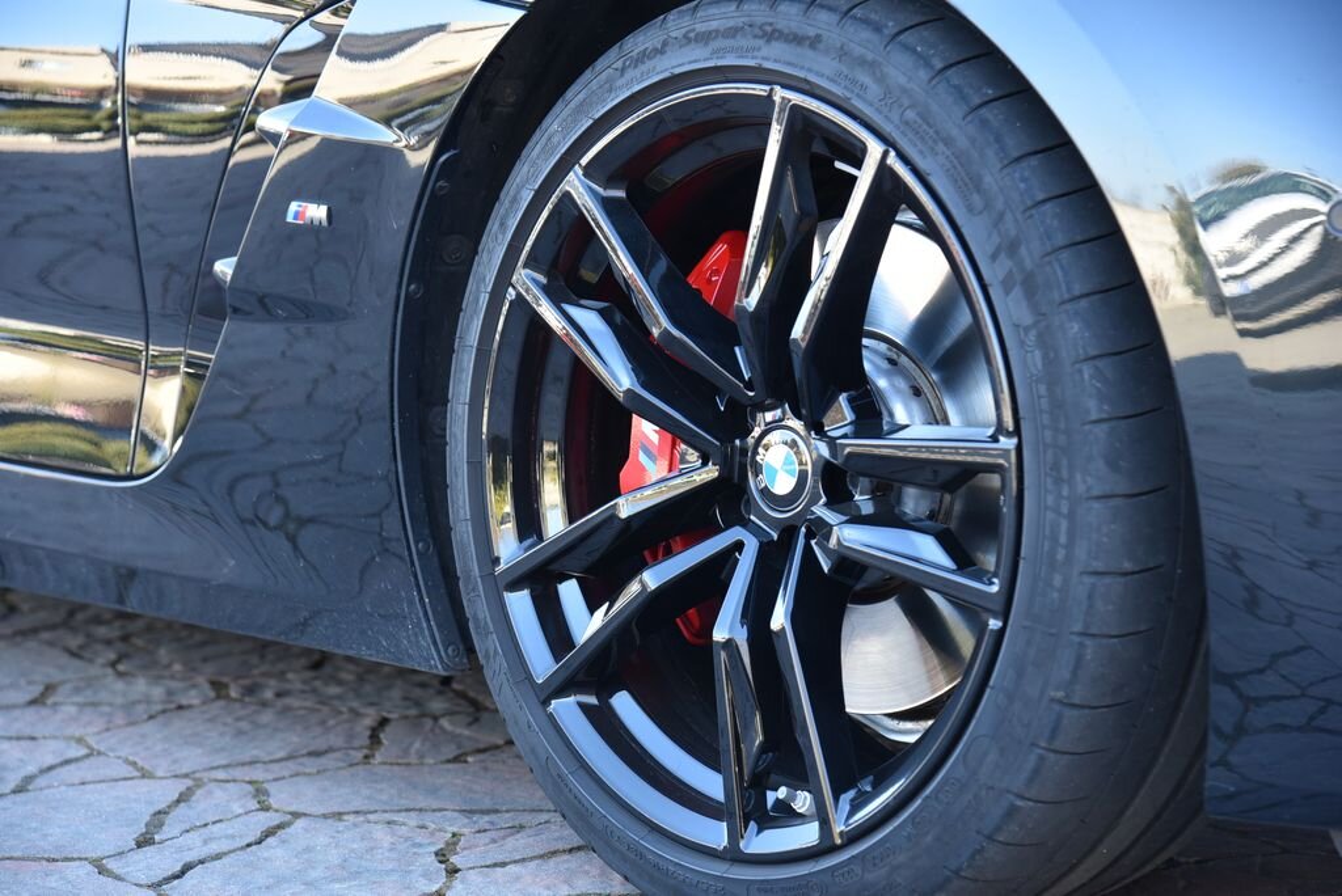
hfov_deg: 23.6
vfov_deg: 15.9
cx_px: 671
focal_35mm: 86
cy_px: 448
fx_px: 3208
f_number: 5
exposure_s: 1/80
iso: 500
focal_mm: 86
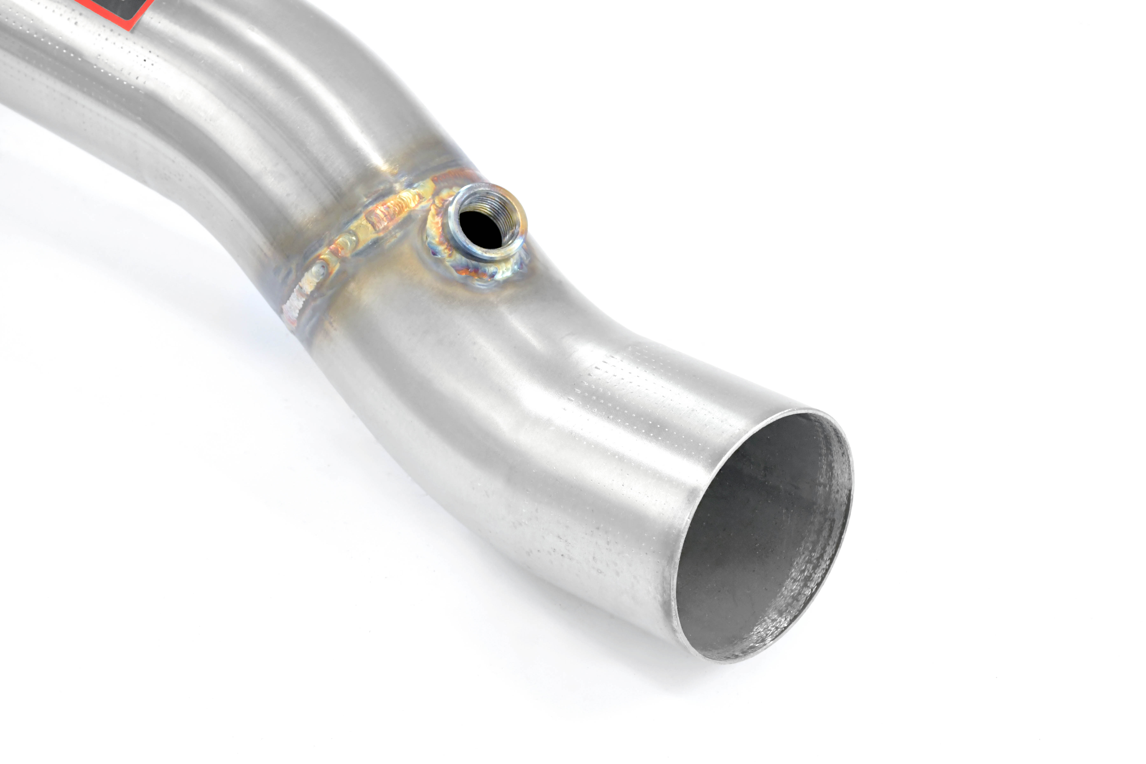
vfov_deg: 17.5
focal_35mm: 78
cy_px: 382
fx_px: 2483
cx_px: 573
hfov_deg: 26.0
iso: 2500
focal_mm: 52
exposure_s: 1/125
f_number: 10
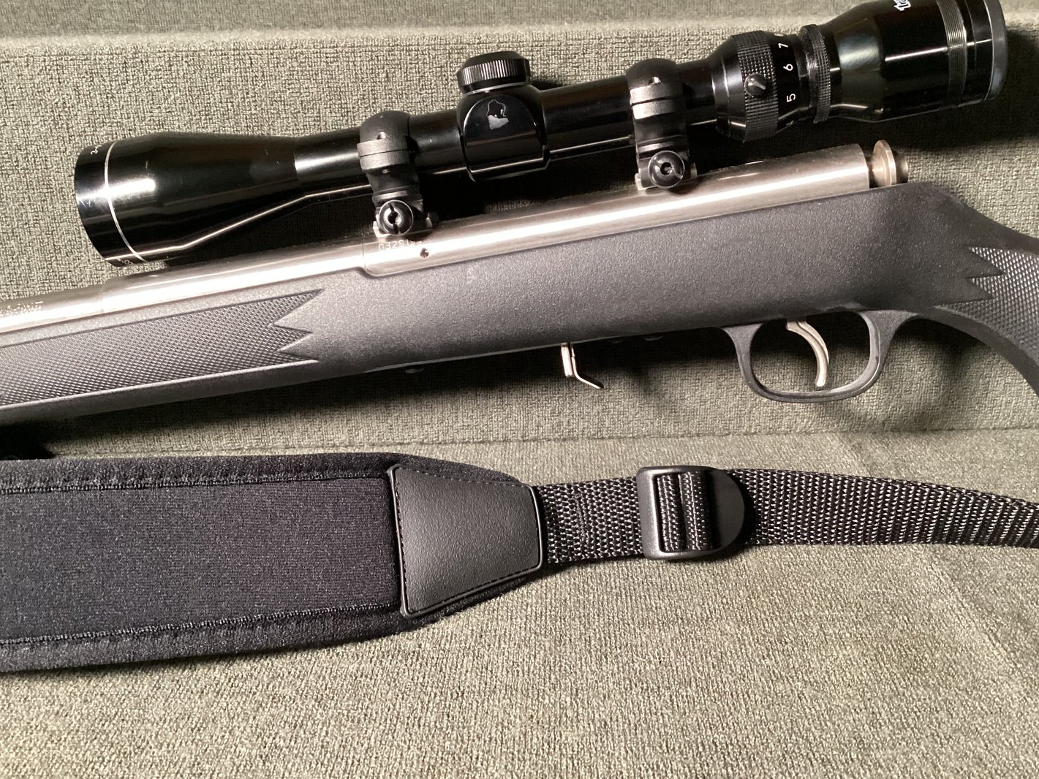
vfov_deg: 42.9
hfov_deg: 55.3
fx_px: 991
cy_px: 376
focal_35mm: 33
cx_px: 533
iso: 320
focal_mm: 3.3
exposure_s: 1/40
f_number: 2.4
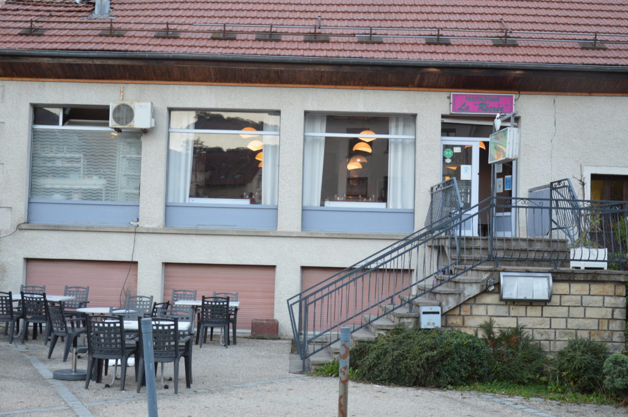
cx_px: 314
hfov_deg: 41.1
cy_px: 208
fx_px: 837
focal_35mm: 48
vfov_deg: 28.0
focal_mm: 32
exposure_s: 1/80
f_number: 4.5
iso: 400
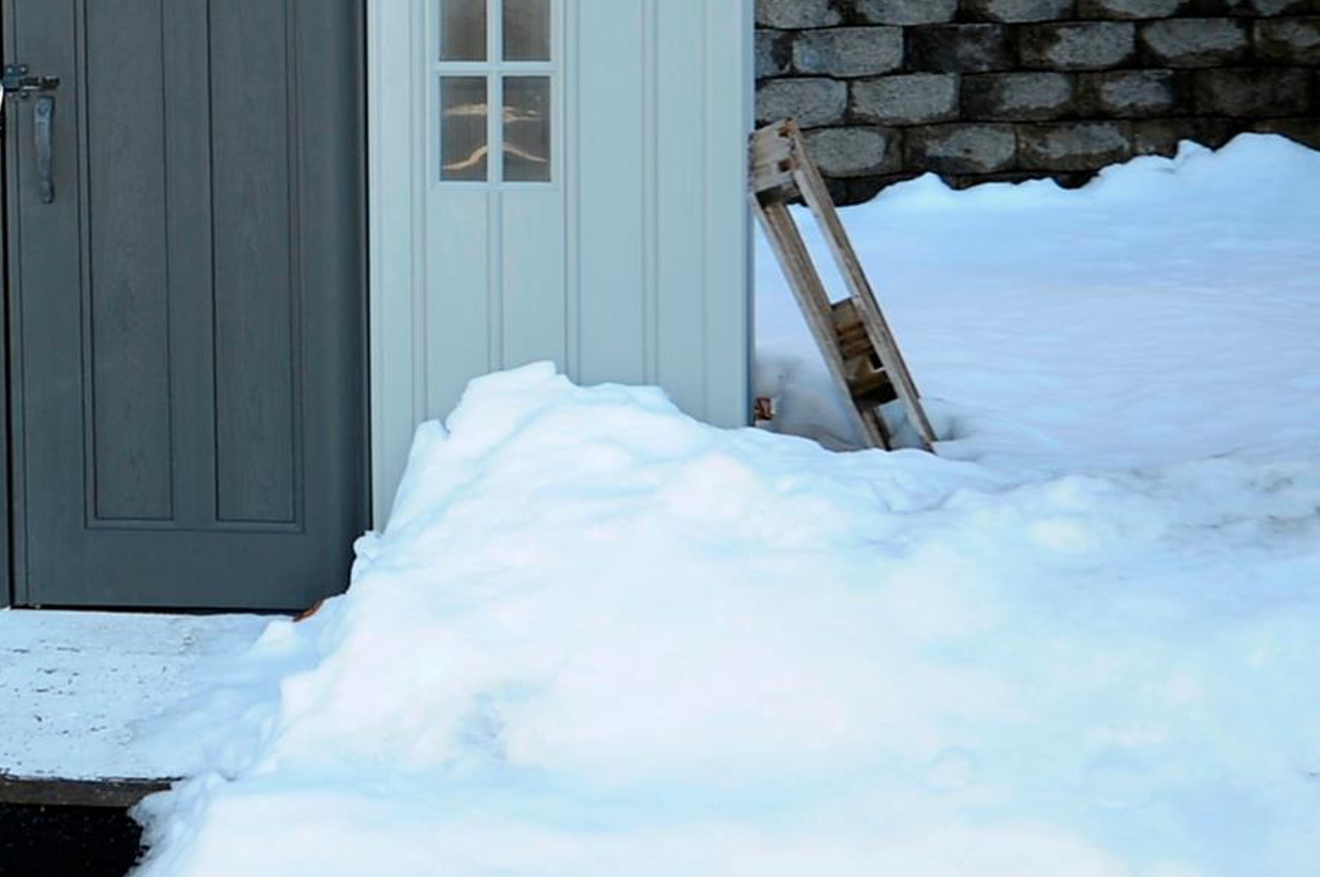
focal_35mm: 74
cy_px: 100
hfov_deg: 26.4
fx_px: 2711
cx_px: 106
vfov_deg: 18.1
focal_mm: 32
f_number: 4
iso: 200
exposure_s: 1/200
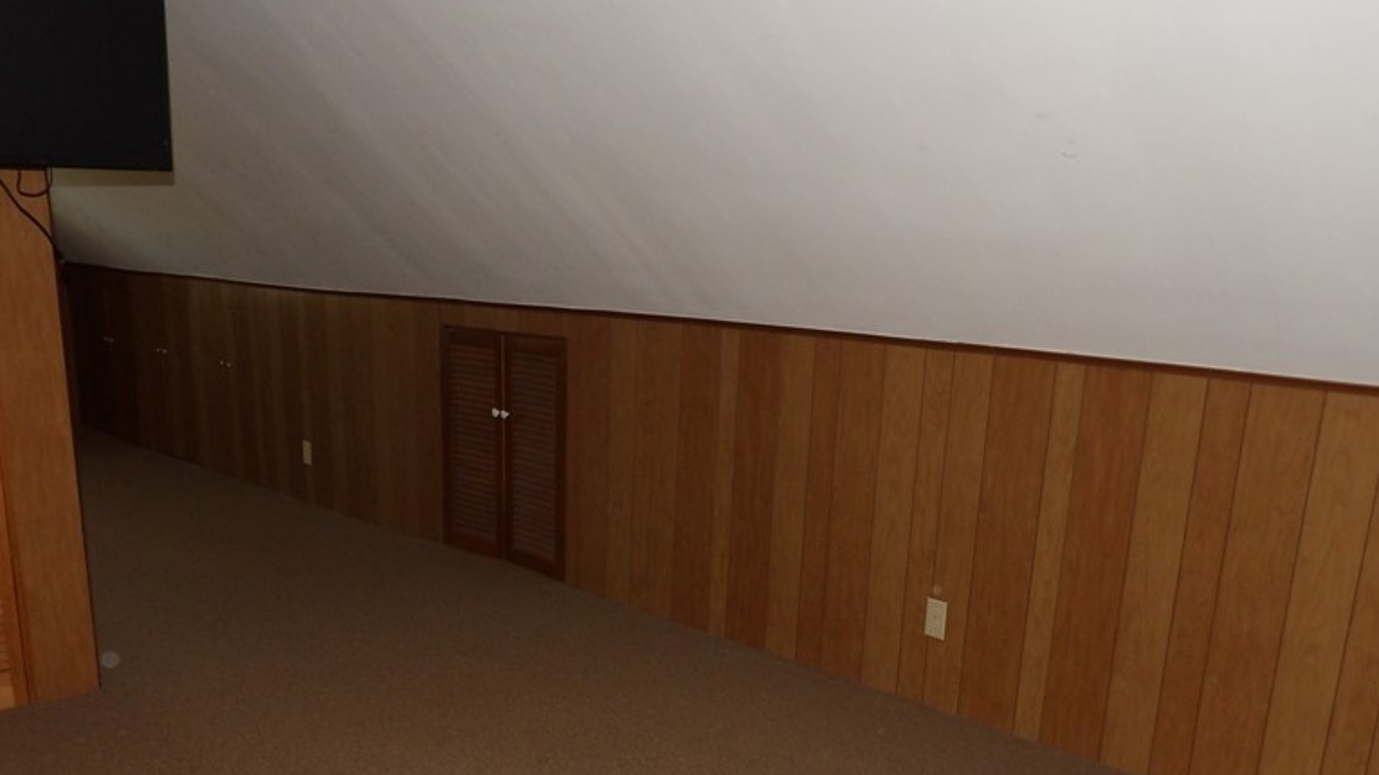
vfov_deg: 32.6
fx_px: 1280
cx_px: 604
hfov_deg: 56.5
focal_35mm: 35
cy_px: 638
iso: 200
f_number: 3.2
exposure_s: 1/33
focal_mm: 4.3
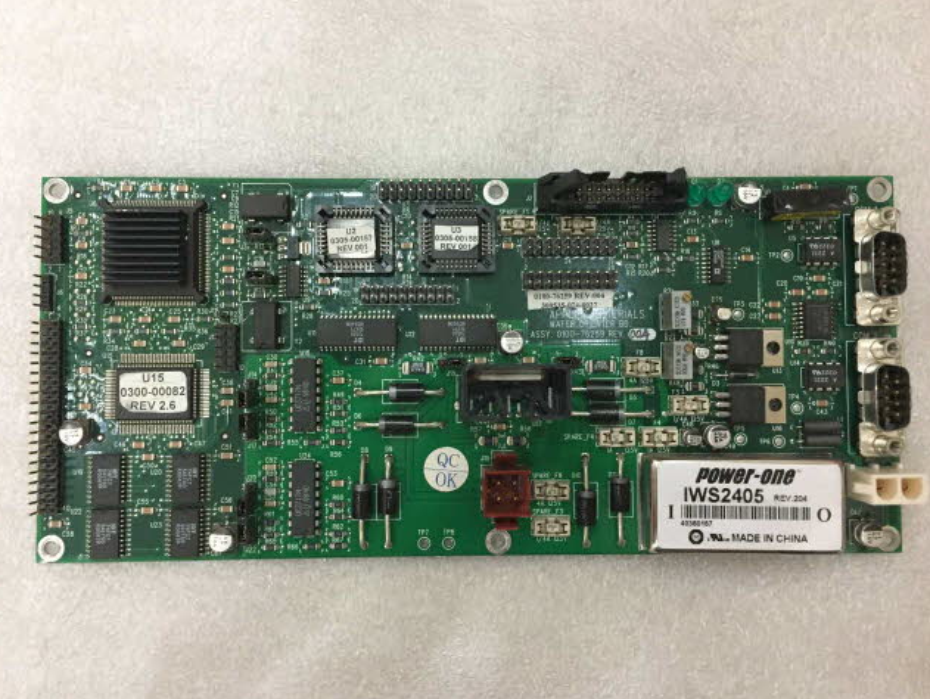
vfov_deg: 46.8
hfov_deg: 59.9
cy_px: 347
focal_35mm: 30
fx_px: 806
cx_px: 461
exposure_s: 1/30
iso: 250
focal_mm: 4.15
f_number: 2.2
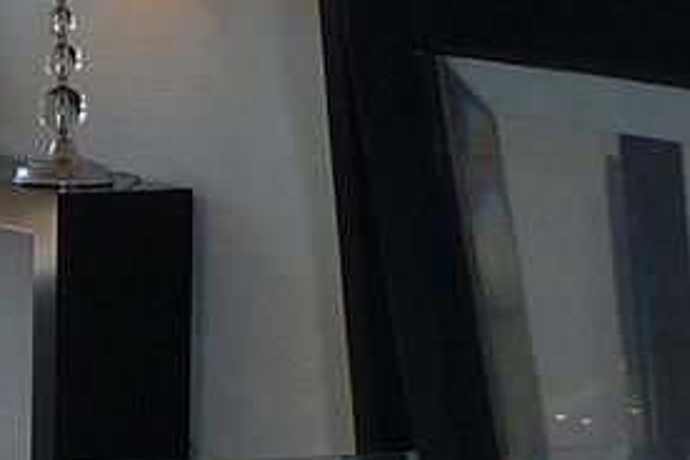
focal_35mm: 181
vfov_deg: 7.6
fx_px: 3469
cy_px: 115
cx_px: -948
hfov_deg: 10.0
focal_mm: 5
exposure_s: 1/320
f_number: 3.4
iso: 100
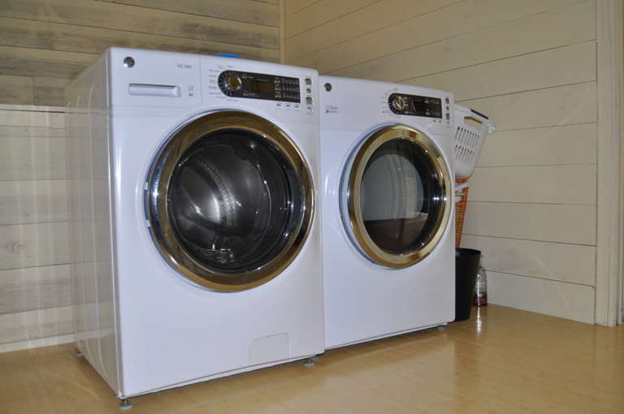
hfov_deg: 57.3
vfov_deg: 39.9
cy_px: 207
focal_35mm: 33
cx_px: 312
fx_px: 571
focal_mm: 22
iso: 400
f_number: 3.5
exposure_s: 1/60
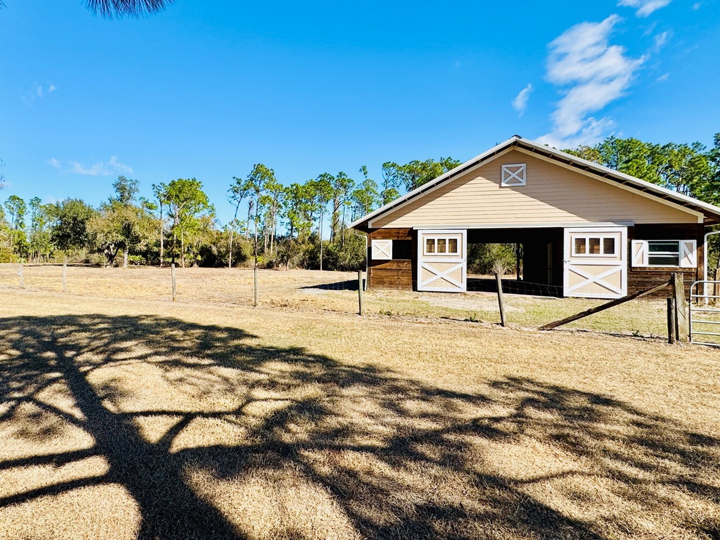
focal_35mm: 19
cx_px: 311
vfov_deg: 68.6
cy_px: 254
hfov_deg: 84.2
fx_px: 395
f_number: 2.2
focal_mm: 2.22
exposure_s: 1/1748
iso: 50
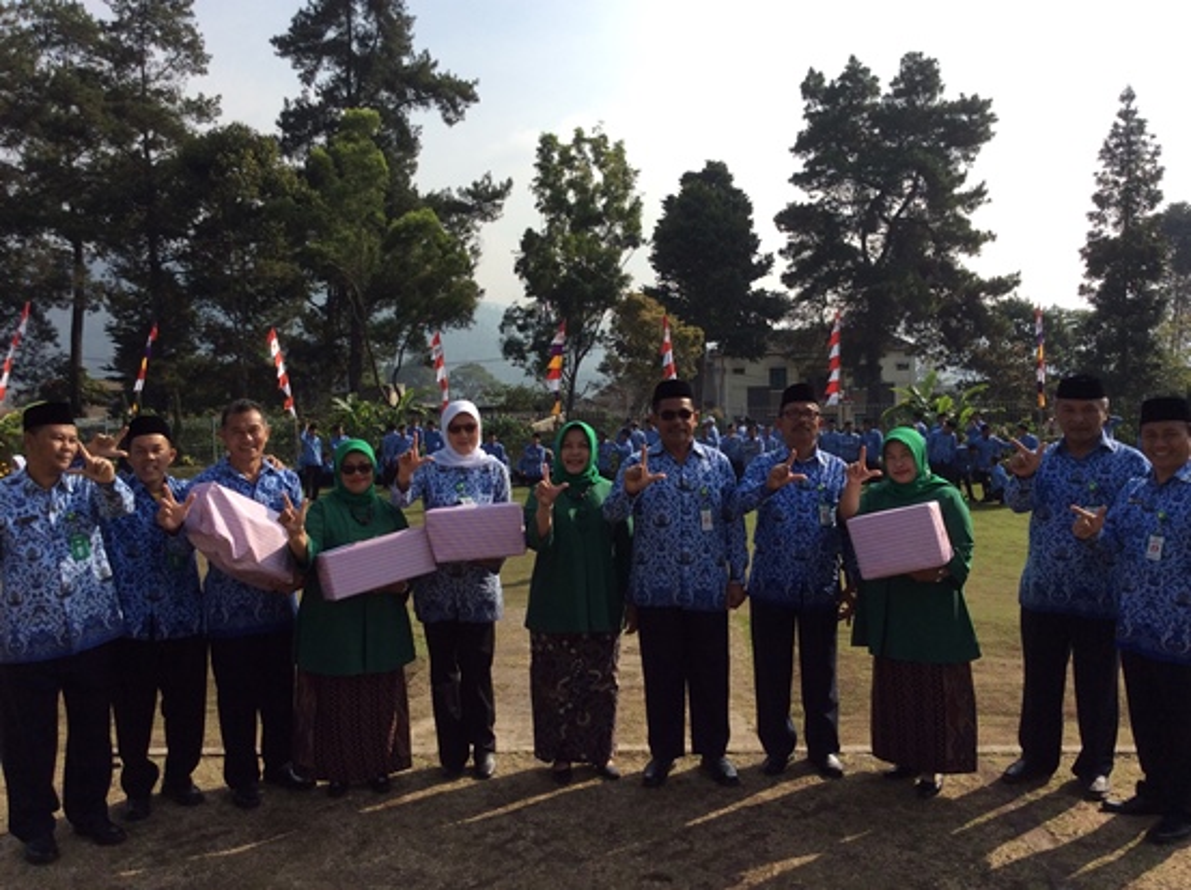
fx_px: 1099
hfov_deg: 56.9
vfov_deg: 44.1
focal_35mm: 32
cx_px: 596
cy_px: 445
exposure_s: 1/1590
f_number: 2.4
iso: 32
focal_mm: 3.3
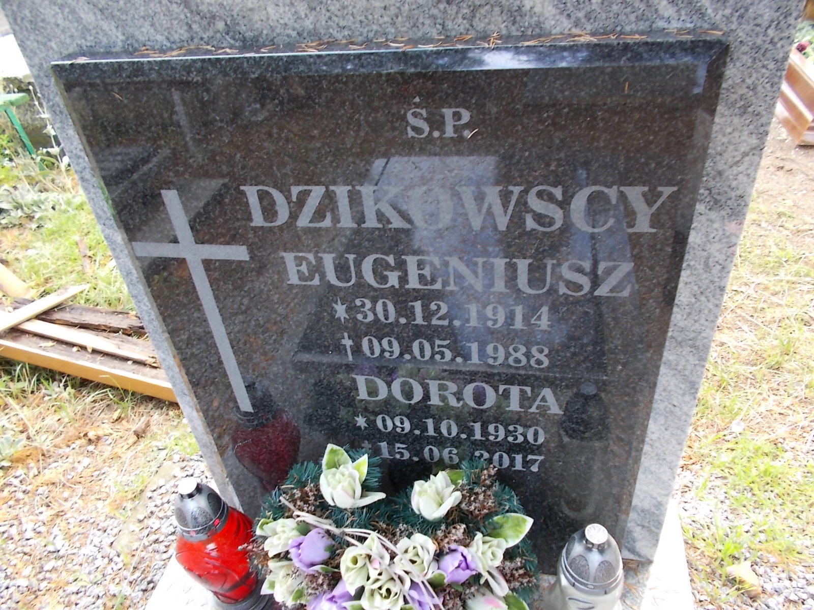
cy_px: 305
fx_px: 611
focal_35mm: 26
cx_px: 407
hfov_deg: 67.3
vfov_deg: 53.1
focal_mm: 4.6
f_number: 3.2
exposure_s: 1/25
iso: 100
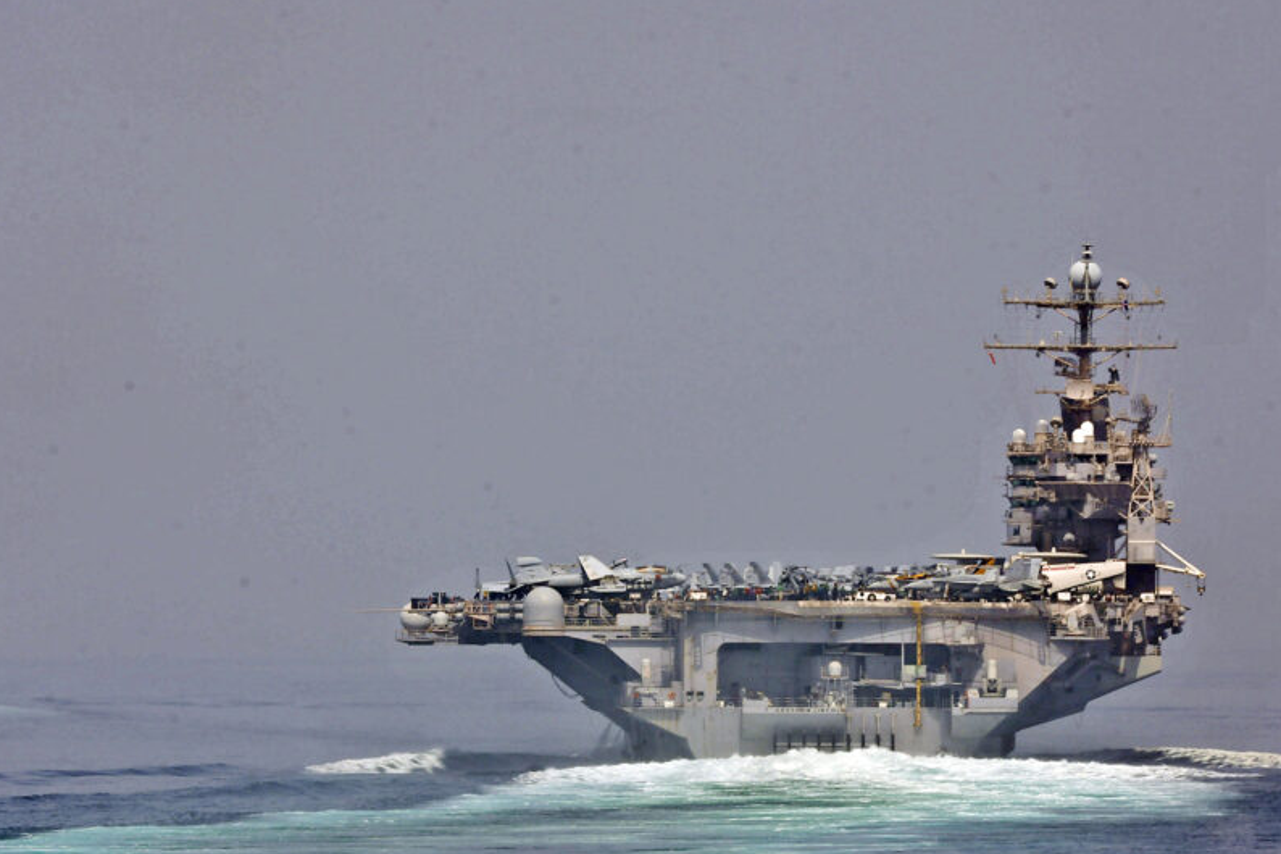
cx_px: 523
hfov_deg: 4.0
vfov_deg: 2.7
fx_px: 18356
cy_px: 493
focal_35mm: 516
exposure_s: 1/1000
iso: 500
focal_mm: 400
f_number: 20
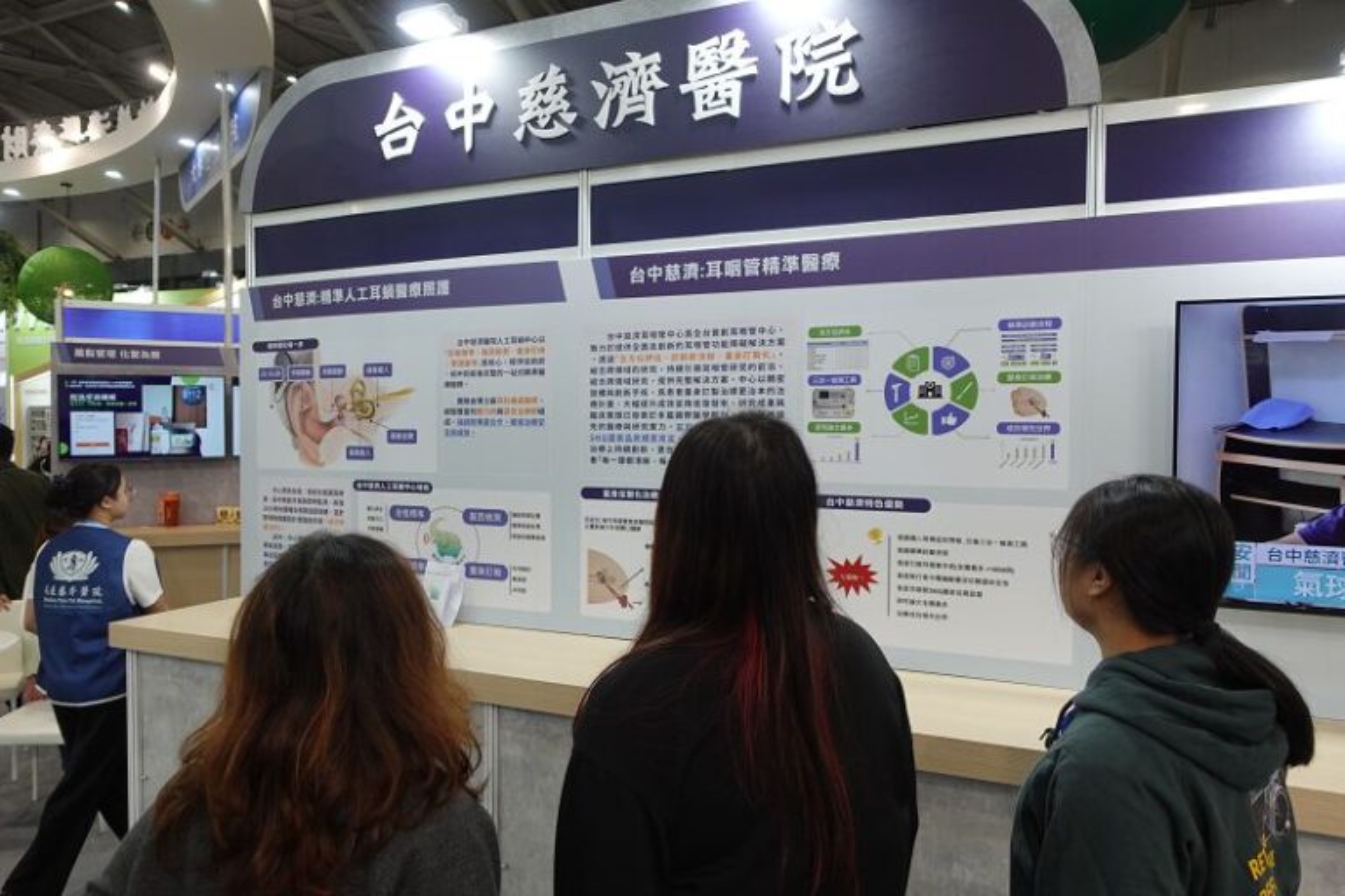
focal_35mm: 24
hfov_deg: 73.7
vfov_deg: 53.1
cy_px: 448
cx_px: 672
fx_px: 897
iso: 320
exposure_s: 1/200
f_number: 2.8
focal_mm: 9.4
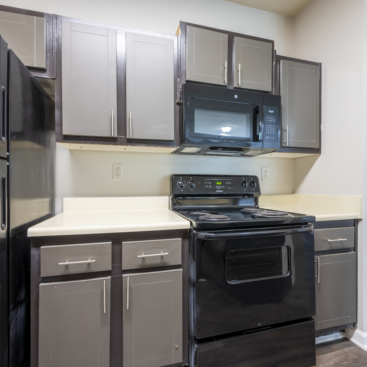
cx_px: 186
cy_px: 184
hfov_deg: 80.7
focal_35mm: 18
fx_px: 216
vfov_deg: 80.7
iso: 400
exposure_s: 1/6
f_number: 11
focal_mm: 14
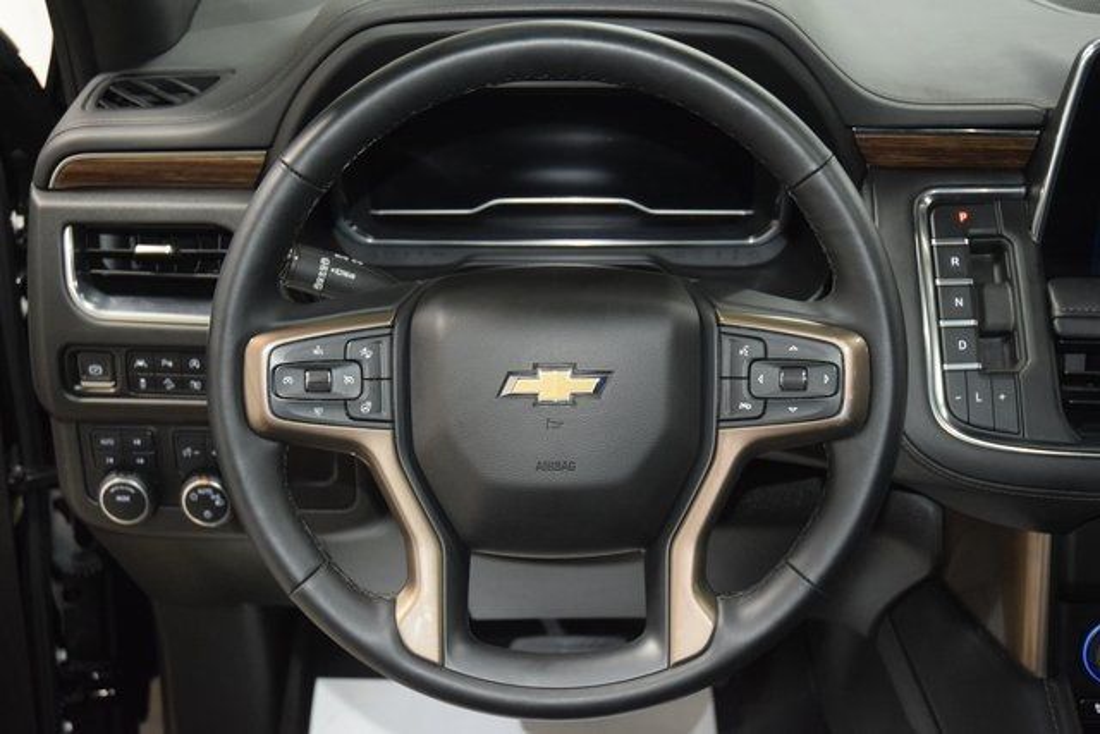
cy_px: 367
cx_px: 550
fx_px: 1421
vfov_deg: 29.0
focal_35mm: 46
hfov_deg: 42.3
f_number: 4
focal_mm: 31
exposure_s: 1/50
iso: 2800
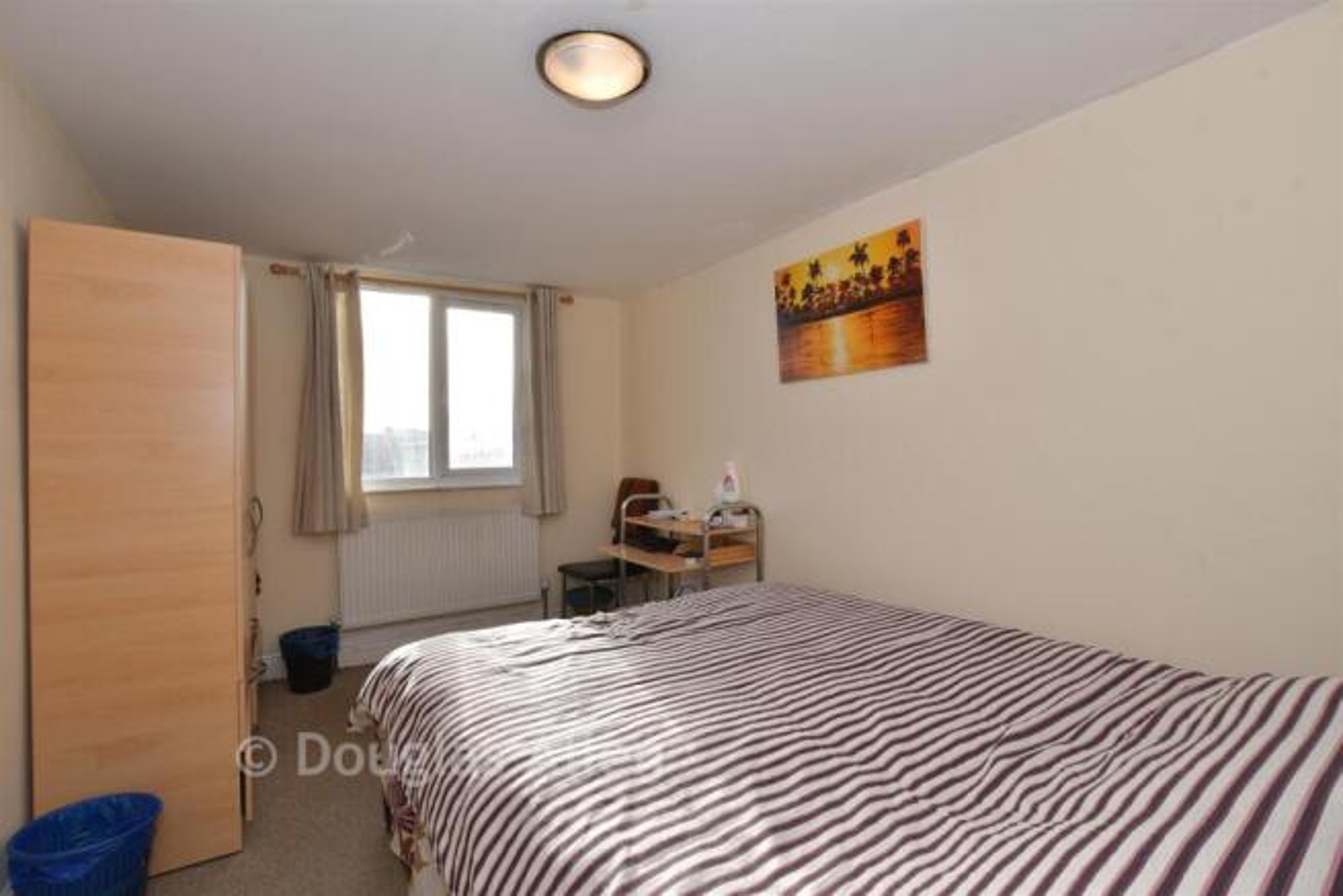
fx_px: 597
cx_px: 672
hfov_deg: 96.7
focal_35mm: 16
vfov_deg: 73.8
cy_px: 448
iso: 100
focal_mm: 11
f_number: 8
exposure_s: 1/60
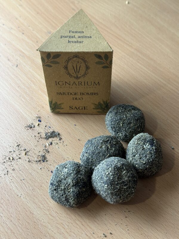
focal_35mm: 48
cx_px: 90
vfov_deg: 39.7
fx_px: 331
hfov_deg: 30.3
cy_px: 120
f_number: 1.78
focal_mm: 6.76
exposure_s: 1/50
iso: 50
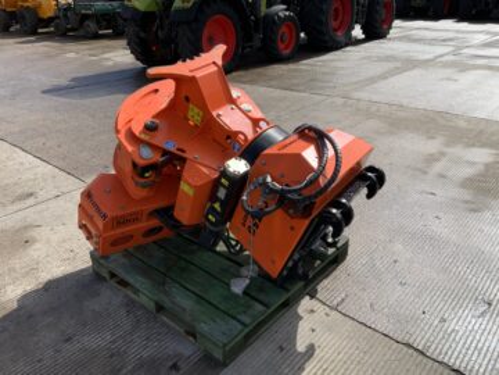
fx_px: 418
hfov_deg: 61.7
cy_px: 188
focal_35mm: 29
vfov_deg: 48.2
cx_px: 250
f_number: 1.8
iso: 20
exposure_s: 1/1984
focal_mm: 3
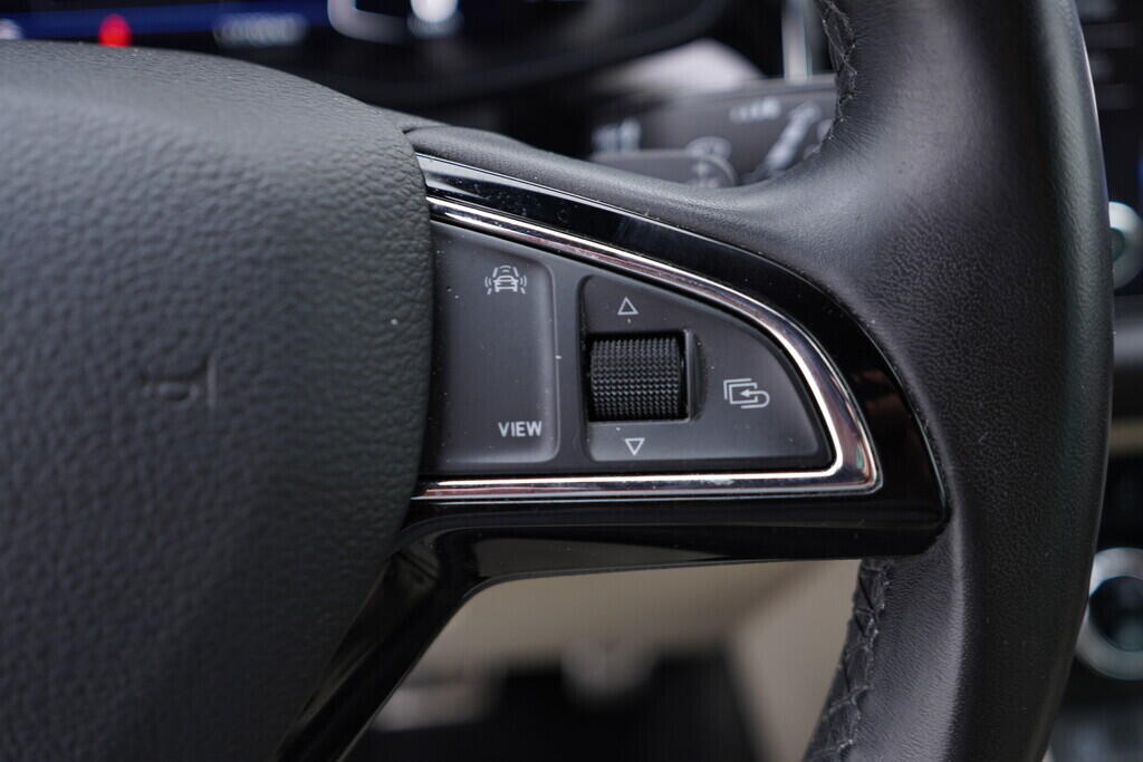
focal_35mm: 36
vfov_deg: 36.9
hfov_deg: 53.1
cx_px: 572
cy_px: 381
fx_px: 1143
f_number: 2.8
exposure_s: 1/40
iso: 250
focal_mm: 24
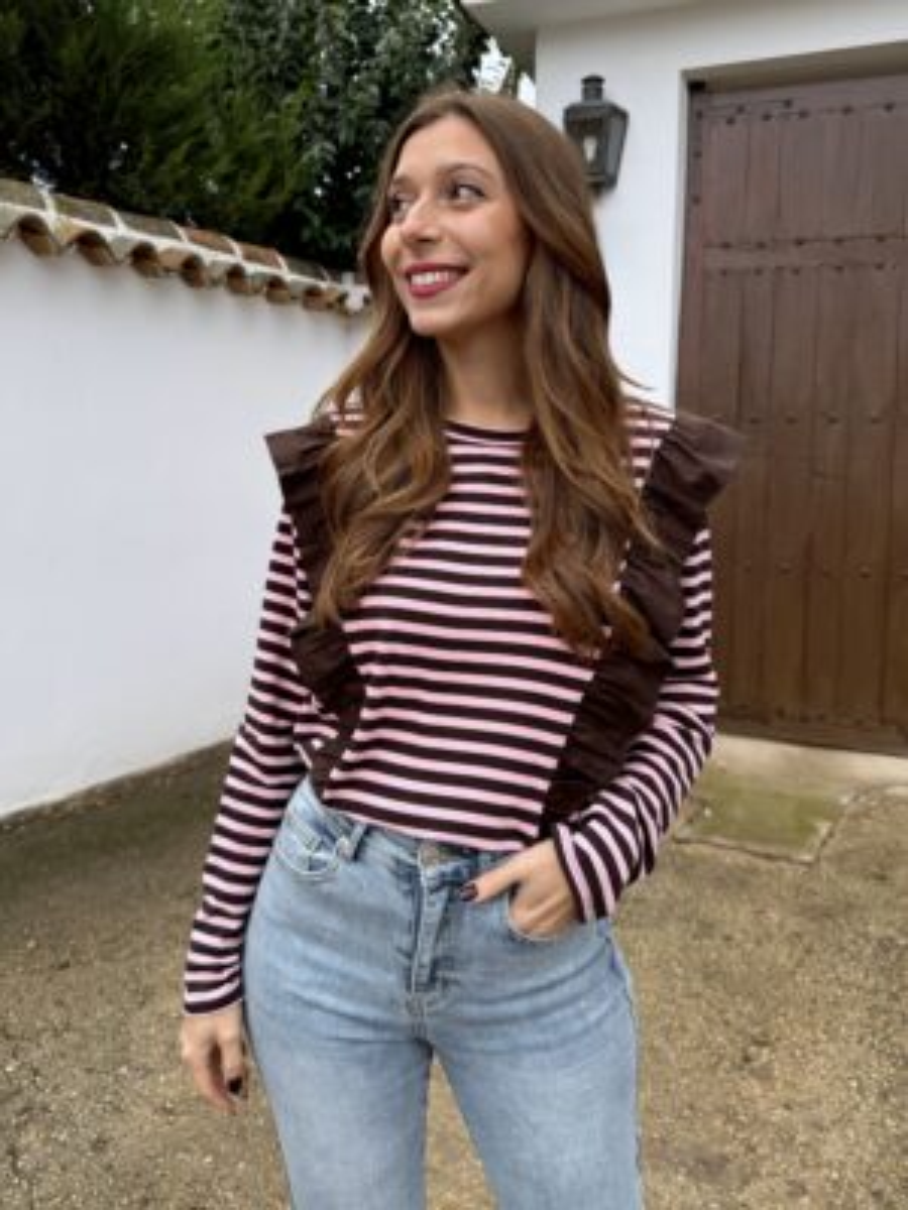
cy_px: 605
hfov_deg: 56.8
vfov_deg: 71.6
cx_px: 454
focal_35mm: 24
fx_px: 839
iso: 50
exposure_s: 1/145
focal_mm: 6.76
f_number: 1.78
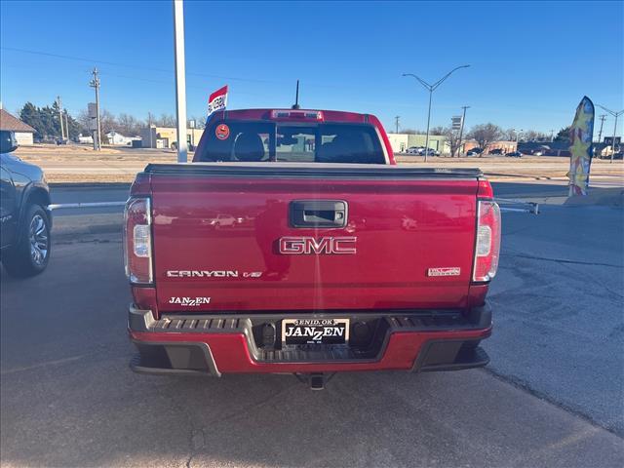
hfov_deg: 67.3
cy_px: 234
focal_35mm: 26
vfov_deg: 53.1
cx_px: 312
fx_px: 469
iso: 50
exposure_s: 1/1934
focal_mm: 5.7
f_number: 1.5
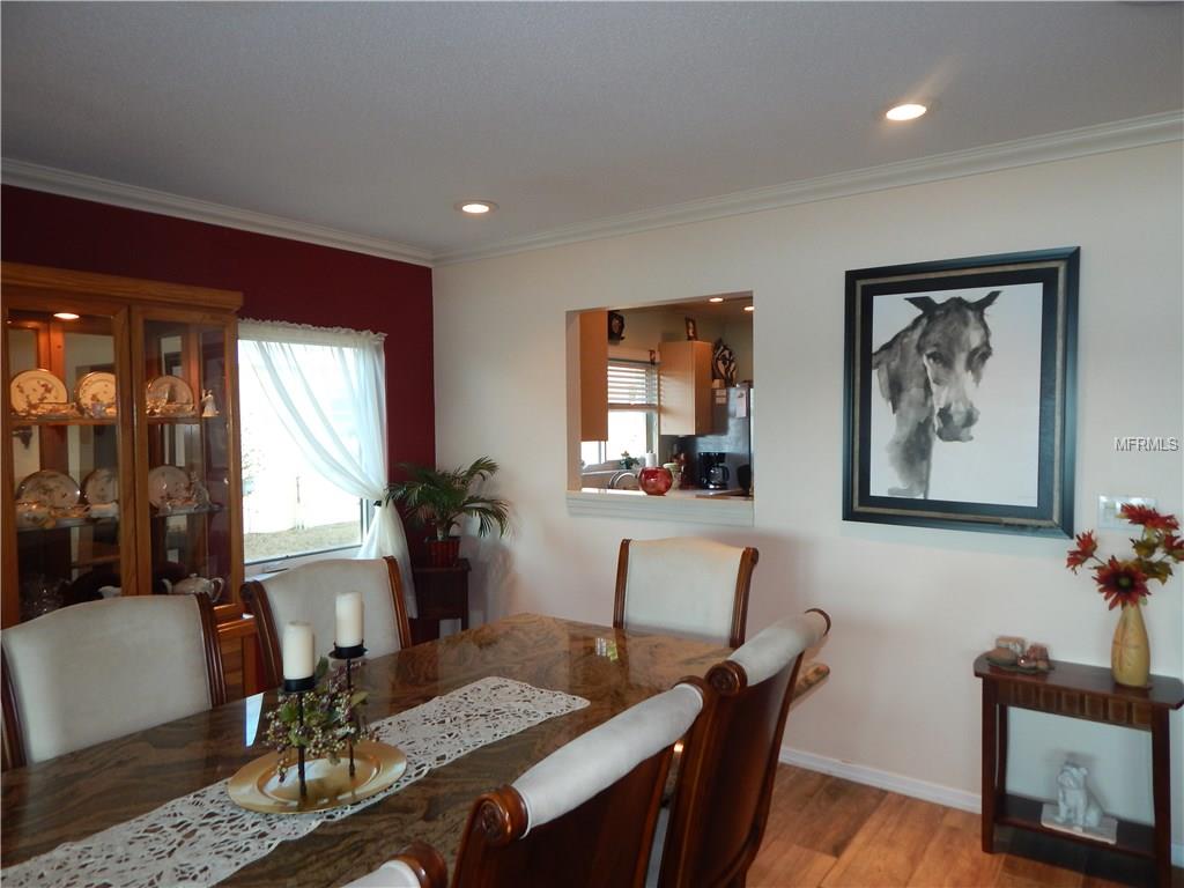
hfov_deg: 76.4
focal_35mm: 22
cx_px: 592
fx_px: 752
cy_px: 444
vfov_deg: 61.1
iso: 125
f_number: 3
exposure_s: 1/30
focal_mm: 4
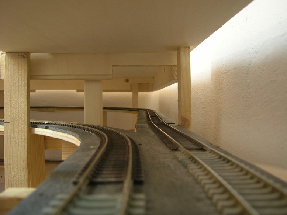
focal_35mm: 36
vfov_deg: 39.6
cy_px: 108
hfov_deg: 51.4
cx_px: 144
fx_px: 298
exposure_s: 1/3.9
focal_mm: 6
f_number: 2.9
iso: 106
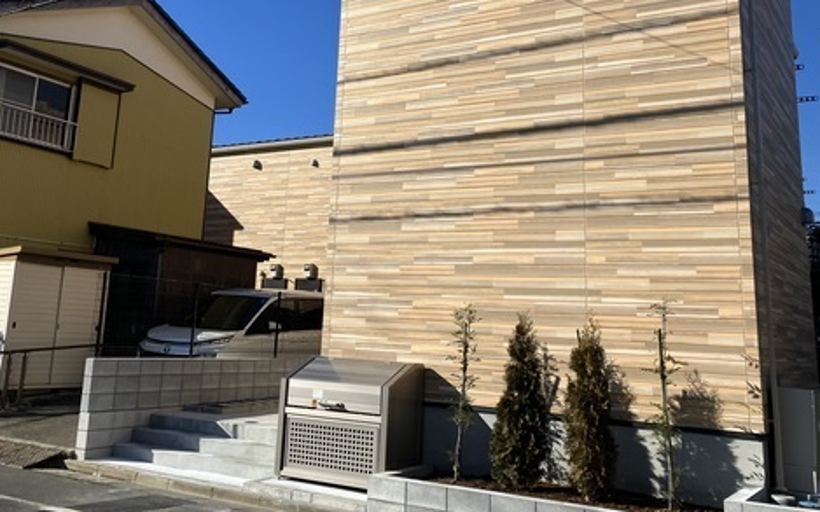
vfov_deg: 33.0
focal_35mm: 38
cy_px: 140
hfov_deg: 51.5
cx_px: 372
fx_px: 849
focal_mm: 3.99
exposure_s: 1/2558
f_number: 1.8
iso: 32
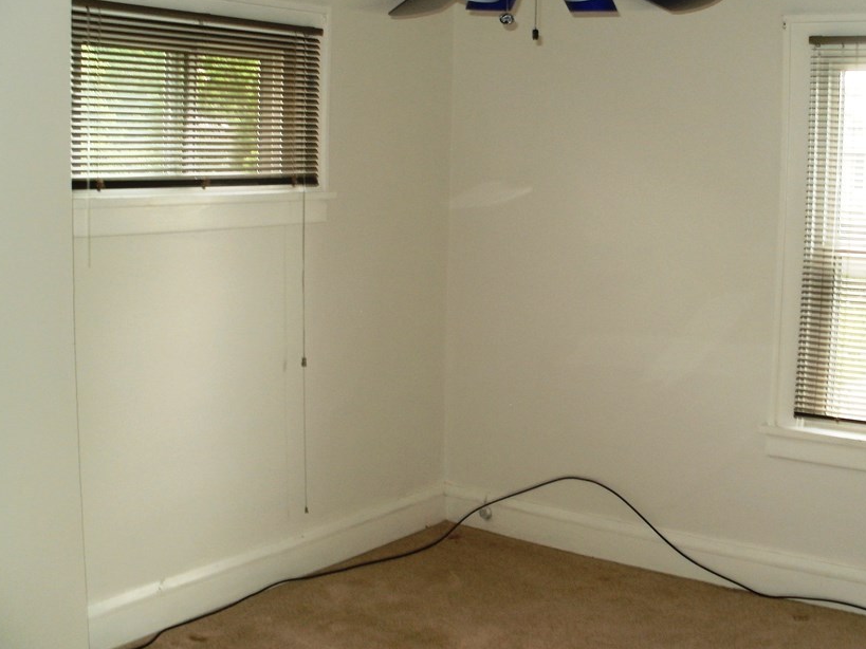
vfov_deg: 32.2
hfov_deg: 41.9
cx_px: 516
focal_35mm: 45
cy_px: 311
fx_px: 1126
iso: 125
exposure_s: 1/30
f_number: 3.5
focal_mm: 6.3
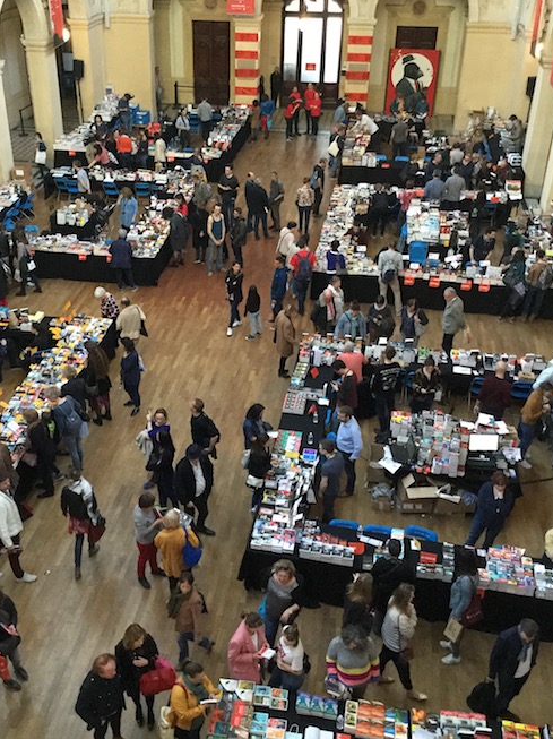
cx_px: 230
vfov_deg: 49.0
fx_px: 810
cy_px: 360
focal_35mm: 38
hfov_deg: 37.6
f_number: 2.4
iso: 200
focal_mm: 3.3
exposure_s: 1/25
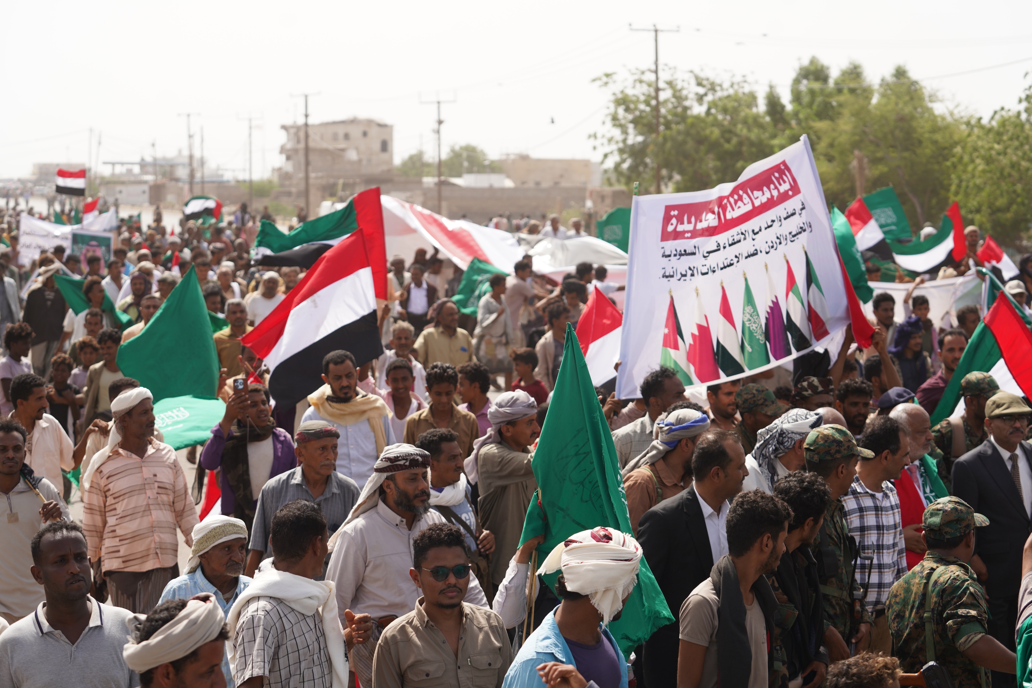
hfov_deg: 28.8
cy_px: 344
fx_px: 2007
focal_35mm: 70
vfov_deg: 19.5
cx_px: 516
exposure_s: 1/500
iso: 100
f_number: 4.5
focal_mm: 70
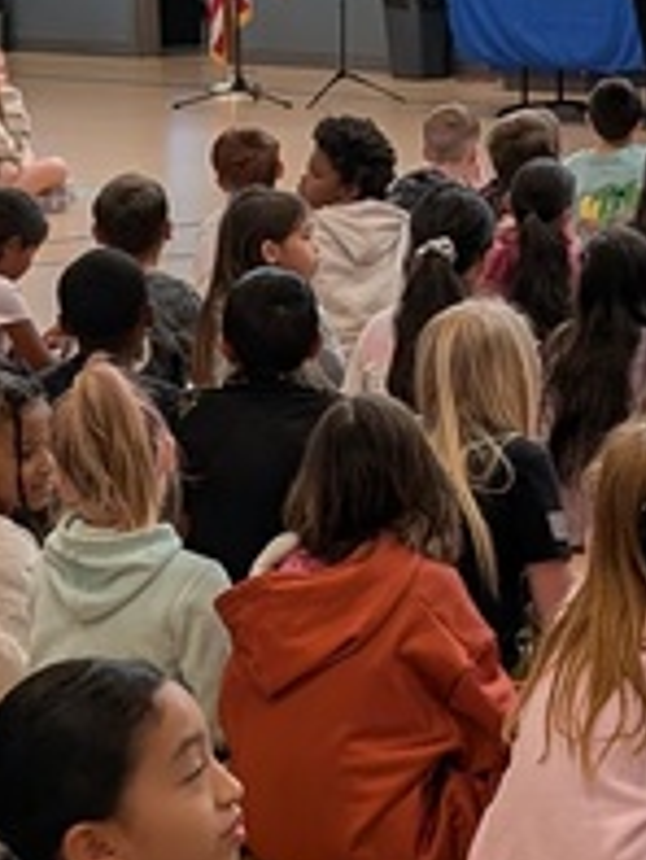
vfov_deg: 15.7
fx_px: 3107
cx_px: 866
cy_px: 188
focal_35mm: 125
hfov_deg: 11.5
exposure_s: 1/147
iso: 48
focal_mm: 6.9
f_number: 1.68
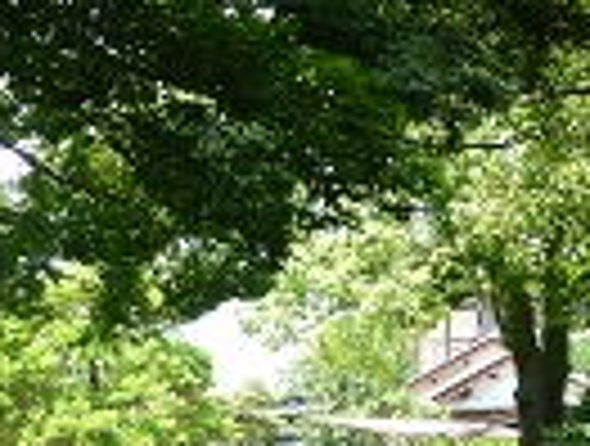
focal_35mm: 161
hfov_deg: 12.2
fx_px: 2752
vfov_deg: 9.2
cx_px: 126
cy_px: 509
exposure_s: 1/100
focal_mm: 8.7
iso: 100
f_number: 4.1
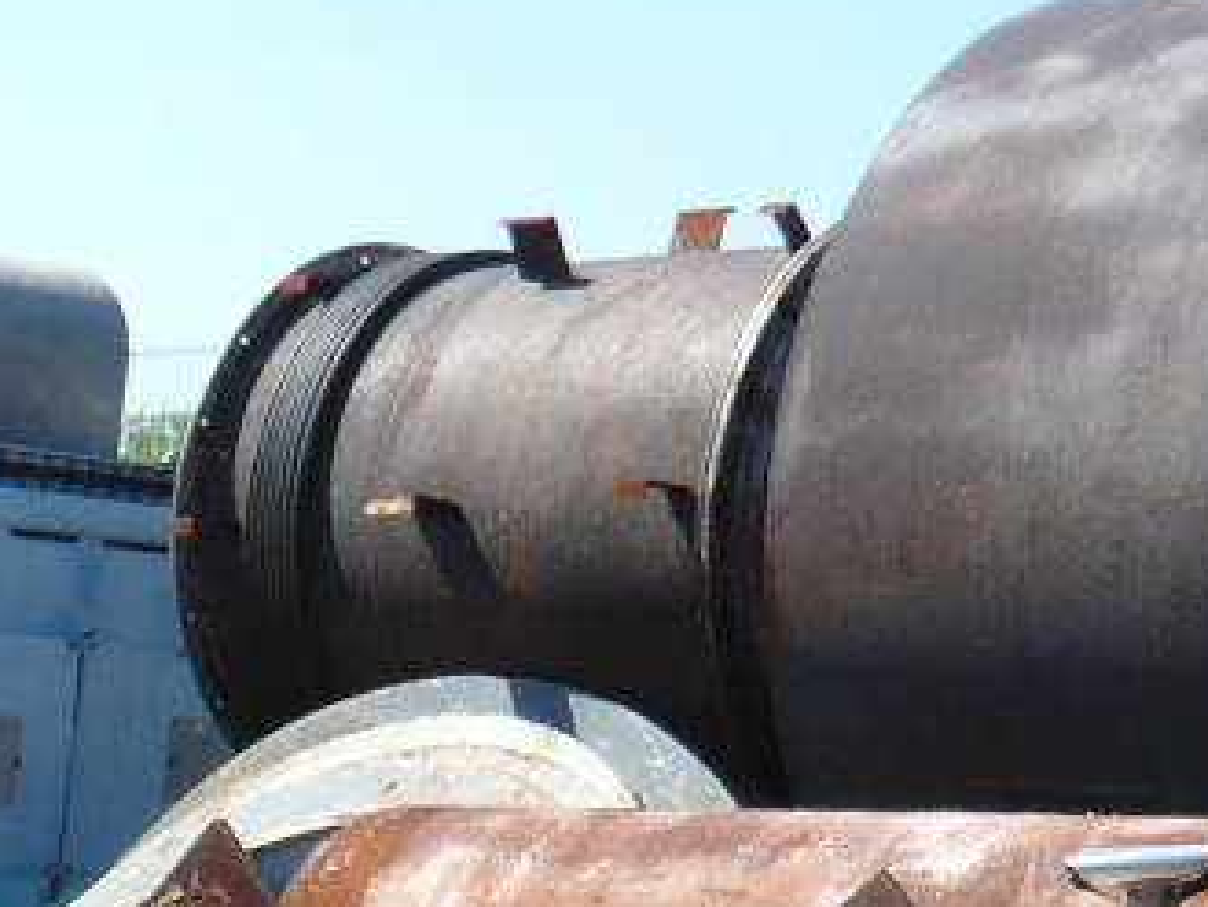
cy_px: 1597
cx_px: -562
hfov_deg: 16.5
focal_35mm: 109
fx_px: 3805
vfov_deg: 12.5
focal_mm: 4.6
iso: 100
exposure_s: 1/800
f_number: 2.8
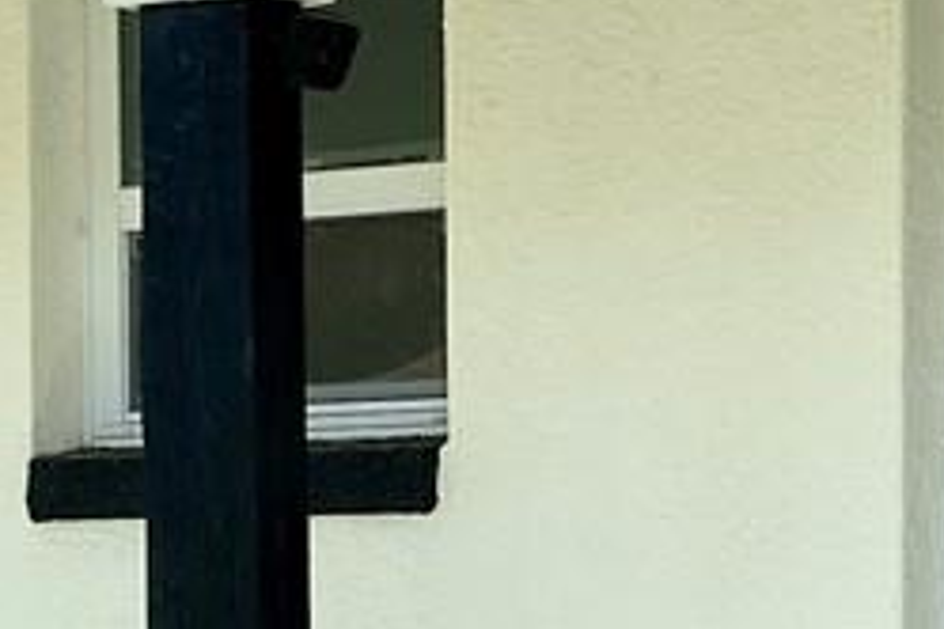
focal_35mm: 174
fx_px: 4562
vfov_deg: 7.8
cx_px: 265
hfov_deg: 11.8
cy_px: 671
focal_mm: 4.25
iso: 32
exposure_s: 1/1464
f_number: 1.8
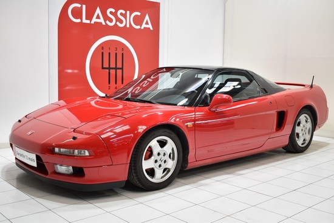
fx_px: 376
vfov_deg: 33.0
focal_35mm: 40
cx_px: 167
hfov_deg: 47.9
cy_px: 112
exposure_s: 1/25
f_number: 4
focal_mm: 27
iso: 100
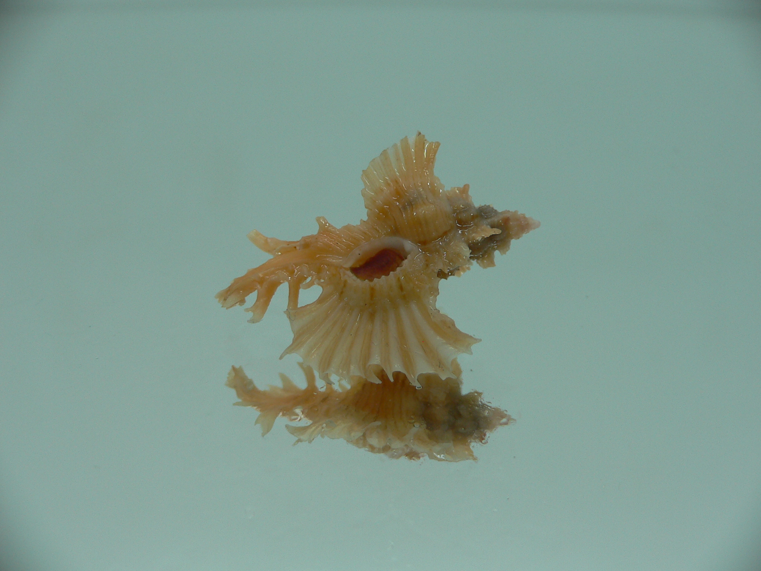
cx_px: 380
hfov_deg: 52.6
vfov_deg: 40.7
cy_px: 286
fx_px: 769
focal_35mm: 35
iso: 80
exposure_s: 1/80
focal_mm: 4.6
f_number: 2.8
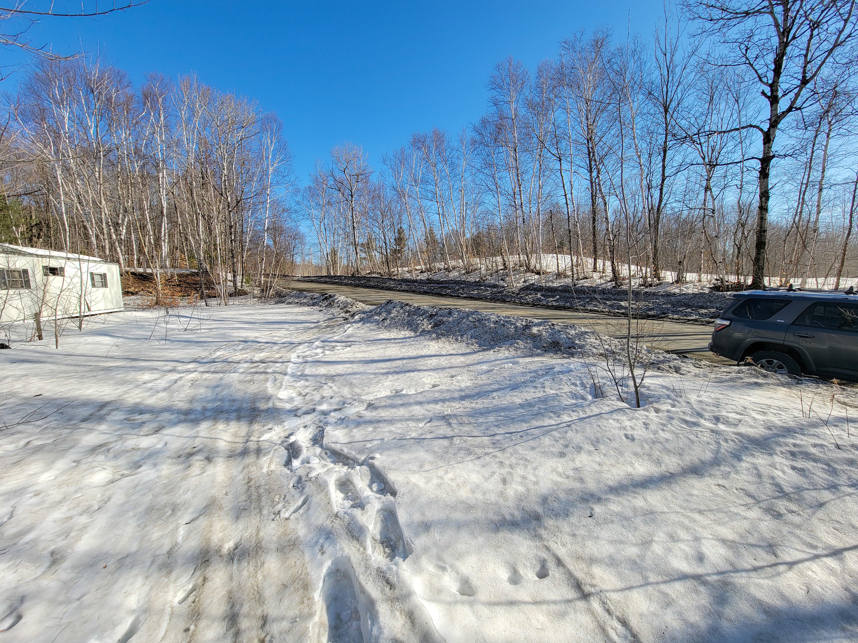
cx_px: 429
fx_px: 322
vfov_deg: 89.9
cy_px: 322
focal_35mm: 13
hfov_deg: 106.2
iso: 50
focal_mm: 2.2
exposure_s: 1/1400
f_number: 2.2
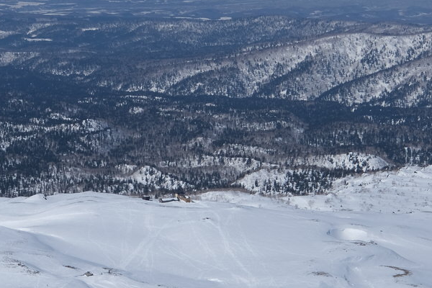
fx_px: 1152
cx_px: 28
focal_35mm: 96
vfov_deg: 14.2
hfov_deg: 20.7
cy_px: 126
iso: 160
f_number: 8
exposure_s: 1/1300
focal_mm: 24
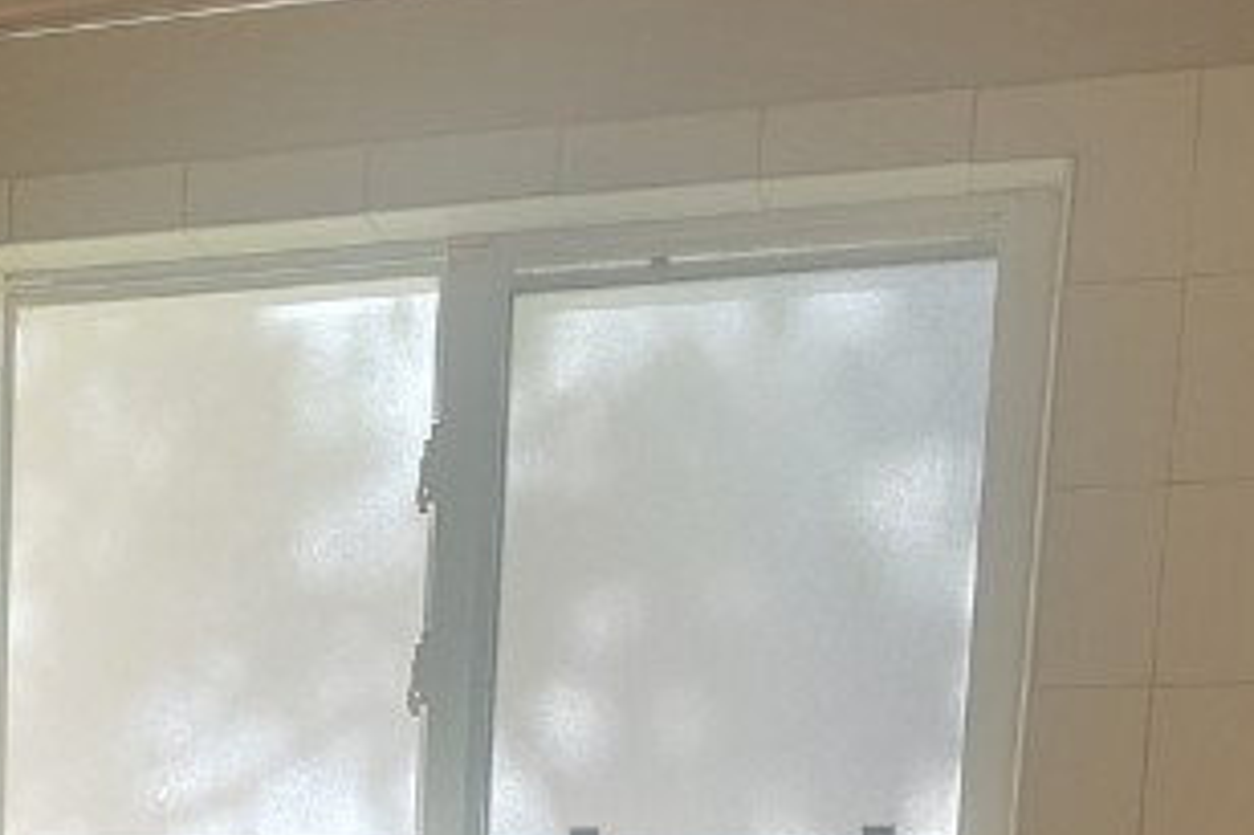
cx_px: -489
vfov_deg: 14.1
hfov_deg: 20.2
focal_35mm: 90
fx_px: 3133
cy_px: 1279
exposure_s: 1/120
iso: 64
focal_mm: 5.4
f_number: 1.8
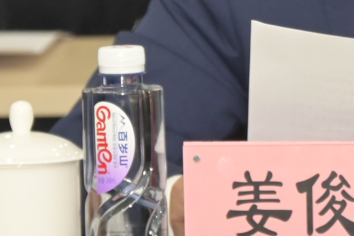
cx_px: 438
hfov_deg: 3.5
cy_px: -201
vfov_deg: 2.3
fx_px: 5782
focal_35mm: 588
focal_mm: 140
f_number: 6.3
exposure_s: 1/200
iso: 4500
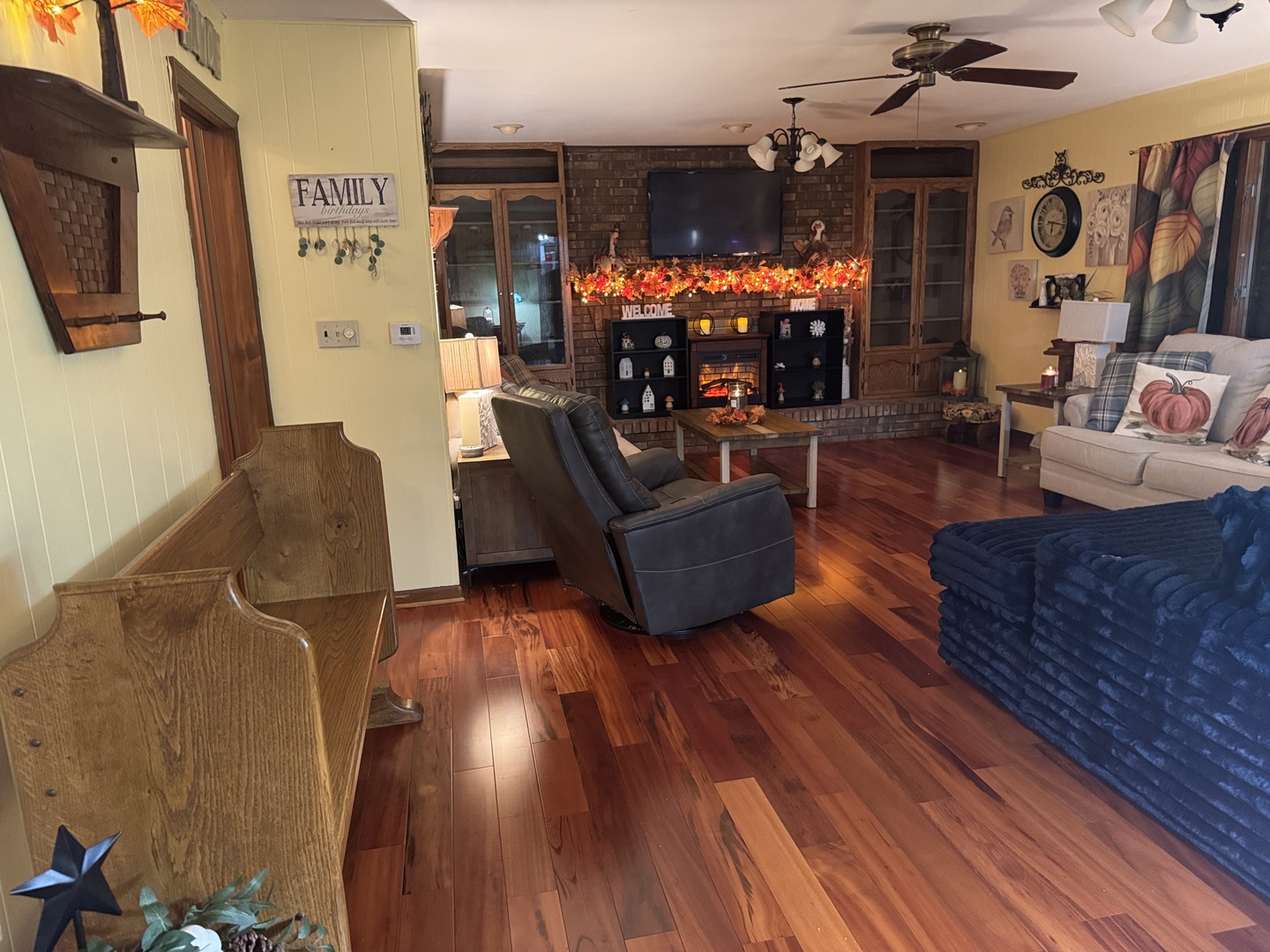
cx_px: 635
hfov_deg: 71.6
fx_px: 881
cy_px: 476
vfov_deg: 56.8
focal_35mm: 24
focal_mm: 6.76
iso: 1000
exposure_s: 1/40
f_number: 1.78
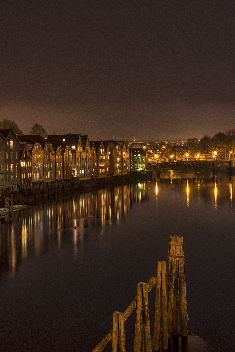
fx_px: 734
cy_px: 176
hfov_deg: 18.0
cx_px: 201
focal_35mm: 75
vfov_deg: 27.0
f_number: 11
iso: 100
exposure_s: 25
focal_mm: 50
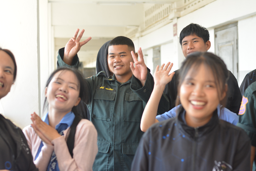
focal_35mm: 75
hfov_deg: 27.0
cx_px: 128
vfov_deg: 18.2
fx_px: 534
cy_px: 86
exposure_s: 1/800
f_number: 3.5
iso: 800
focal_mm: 50
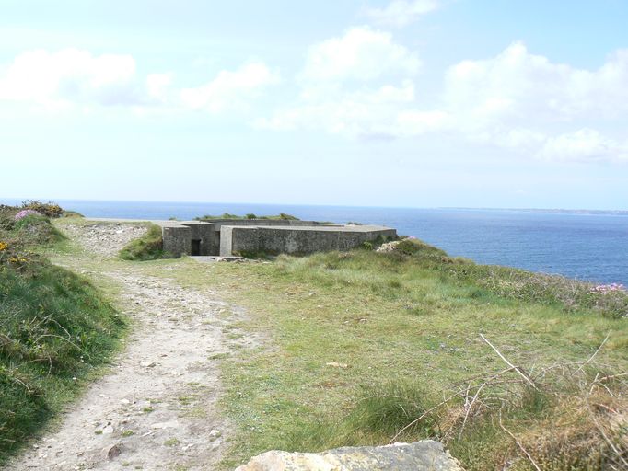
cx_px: 314
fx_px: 653
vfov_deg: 39.7
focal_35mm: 36
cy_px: 236
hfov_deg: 51.3
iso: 80
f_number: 5.6
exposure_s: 1/400
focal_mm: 6
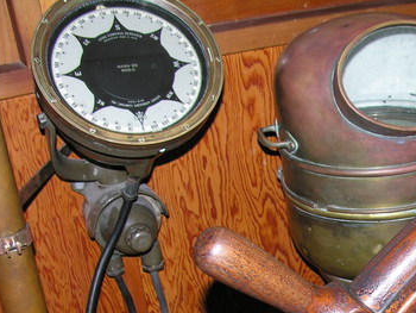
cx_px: 404
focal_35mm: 70
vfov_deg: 20.4
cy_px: 311
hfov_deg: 26.5
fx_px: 842
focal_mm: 8.9
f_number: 2.8
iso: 50
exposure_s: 1/60
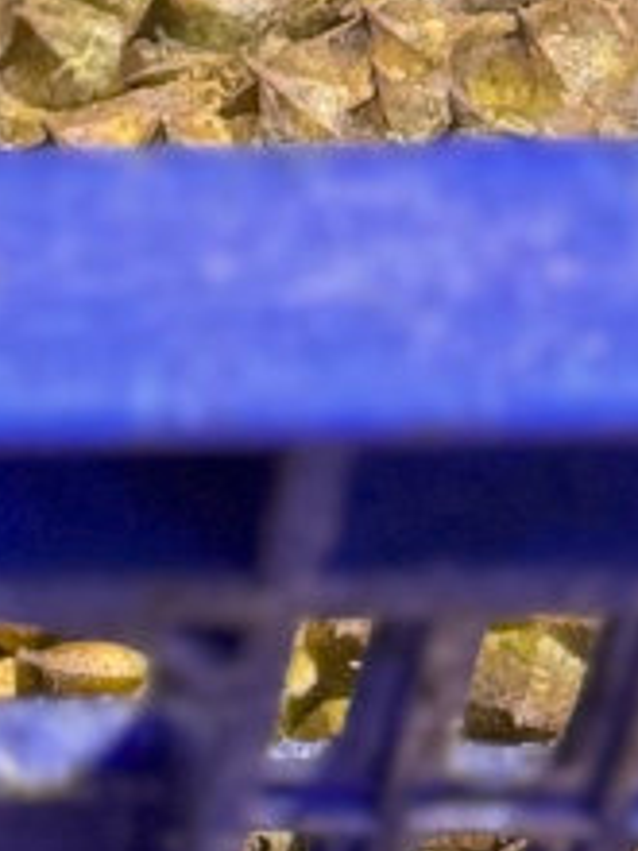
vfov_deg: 5.3
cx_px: -959
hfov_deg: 4.2
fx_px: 8576
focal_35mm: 349
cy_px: -1729
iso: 160
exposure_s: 1/50
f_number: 1.8
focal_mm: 6.86
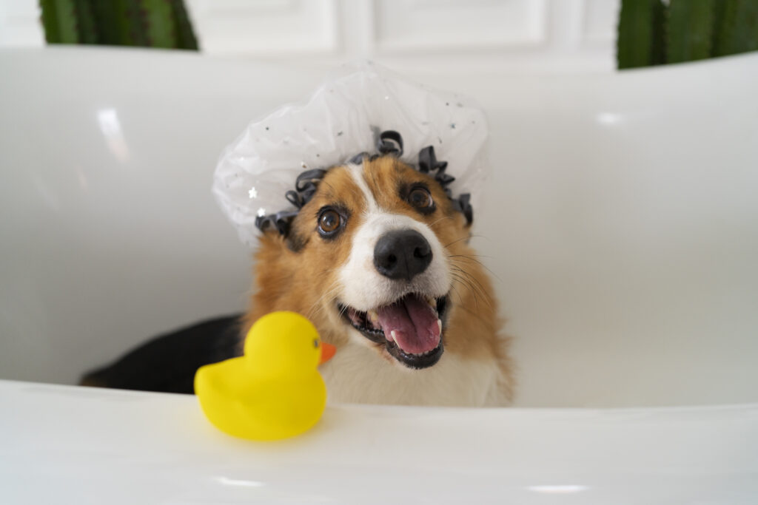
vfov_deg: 37.9
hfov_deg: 54.4
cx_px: 379
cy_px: 252
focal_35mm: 35
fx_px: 737
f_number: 3.2
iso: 400
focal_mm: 35
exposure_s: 1/200
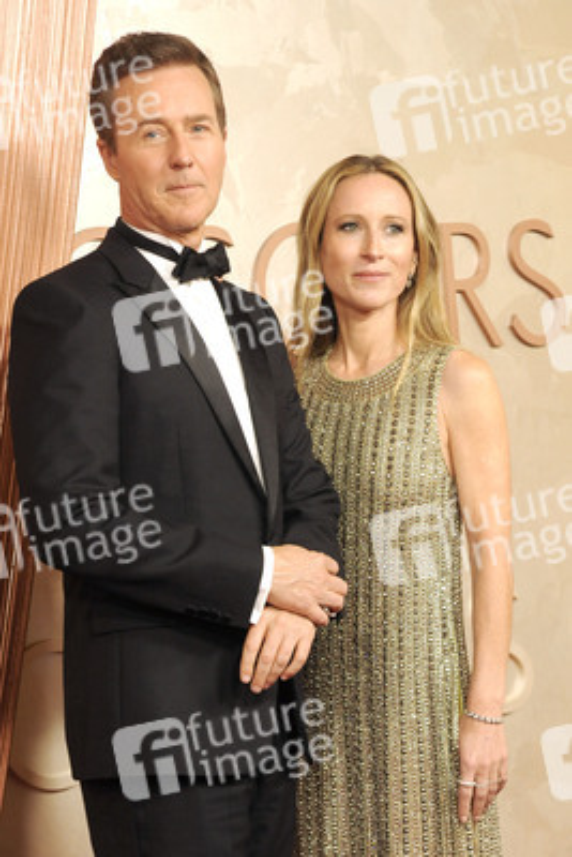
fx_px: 2857
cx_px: 286
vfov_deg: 17.1
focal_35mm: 120
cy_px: 428
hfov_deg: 11.4
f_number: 7.1
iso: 2500
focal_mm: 120
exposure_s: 1/100
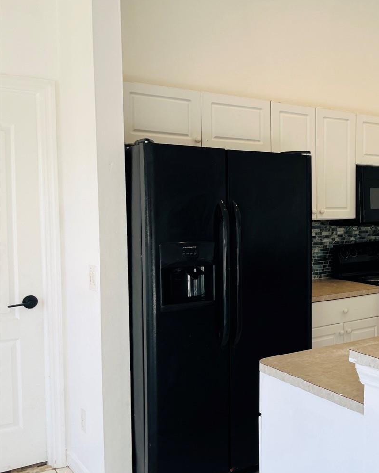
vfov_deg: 44.8
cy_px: 246
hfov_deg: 33.3
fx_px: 575
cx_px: 381
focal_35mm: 41
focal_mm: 5.1
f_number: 1.6
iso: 40
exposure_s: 1/120
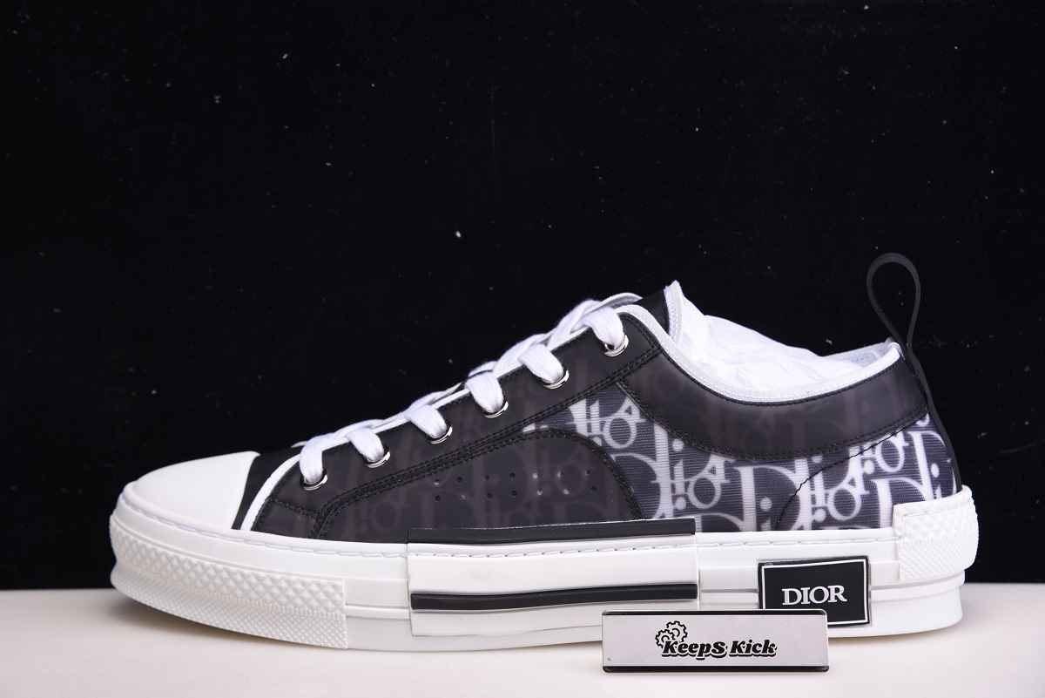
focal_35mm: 105
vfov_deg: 13.1
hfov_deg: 19.4
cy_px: 349
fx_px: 3049
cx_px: 522
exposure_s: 1/125
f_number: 11
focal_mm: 105
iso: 100
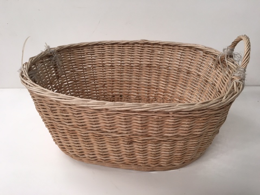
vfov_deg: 48.2
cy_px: 98
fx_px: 218
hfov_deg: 61.7
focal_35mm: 29
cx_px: 130
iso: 50
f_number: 2.2
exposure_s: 1/33
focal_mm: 4.15
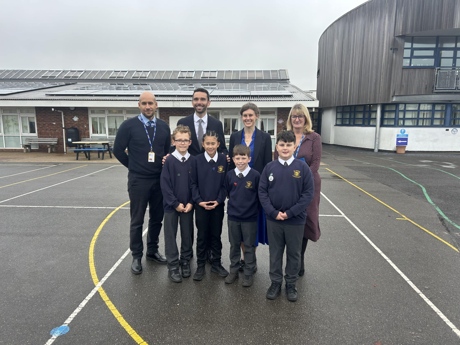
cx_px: 230
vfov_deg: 53.1
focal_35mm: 26
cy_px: 172
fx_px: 346
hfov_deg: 67.3
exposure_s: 1/241
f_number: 1.5
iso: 40
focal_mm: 5.7
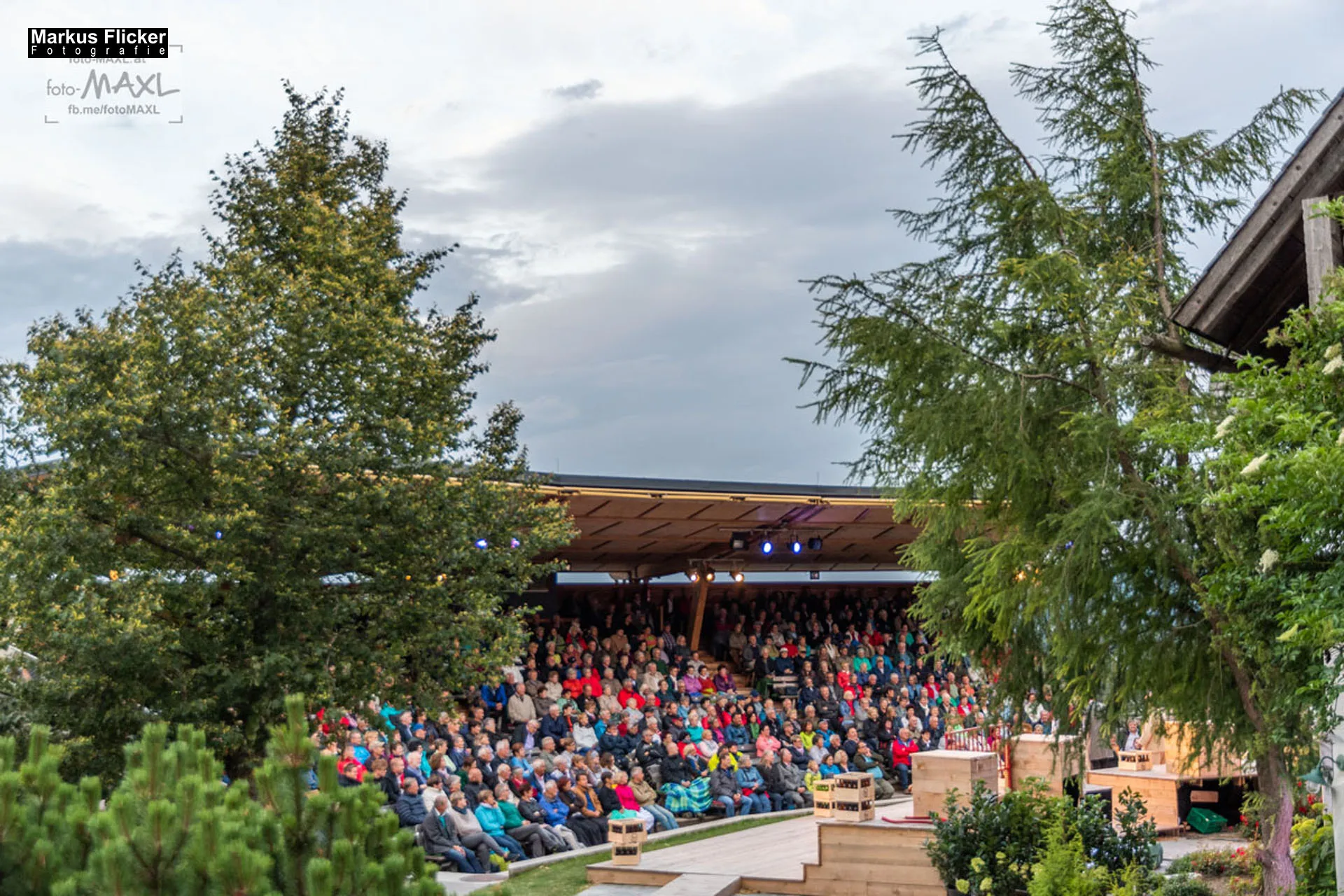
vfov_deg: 34.2
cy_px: 448
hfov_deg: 49.6
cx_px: 672
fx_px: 1456
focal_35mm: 39
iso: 500
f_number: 3
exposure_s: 1/250
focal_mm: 26
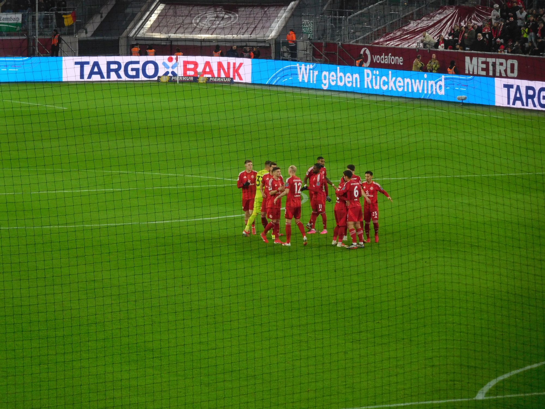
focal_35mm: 180
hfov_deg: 11.0
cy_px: 204
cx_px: 272
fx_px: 2834
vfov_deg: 8.2
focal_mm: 32.1
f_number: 5.3
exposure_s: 1/125
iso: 400
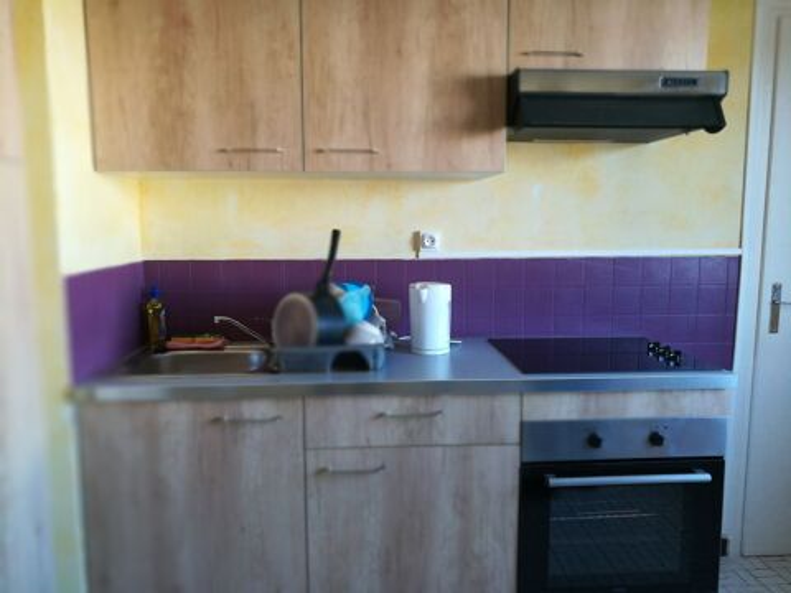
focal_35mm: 26
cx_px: 396
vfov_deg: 53.1
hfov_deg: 67.3
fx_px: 594
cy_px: 296
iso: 125
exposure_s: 1/33.3
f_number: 4
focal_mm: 3.83
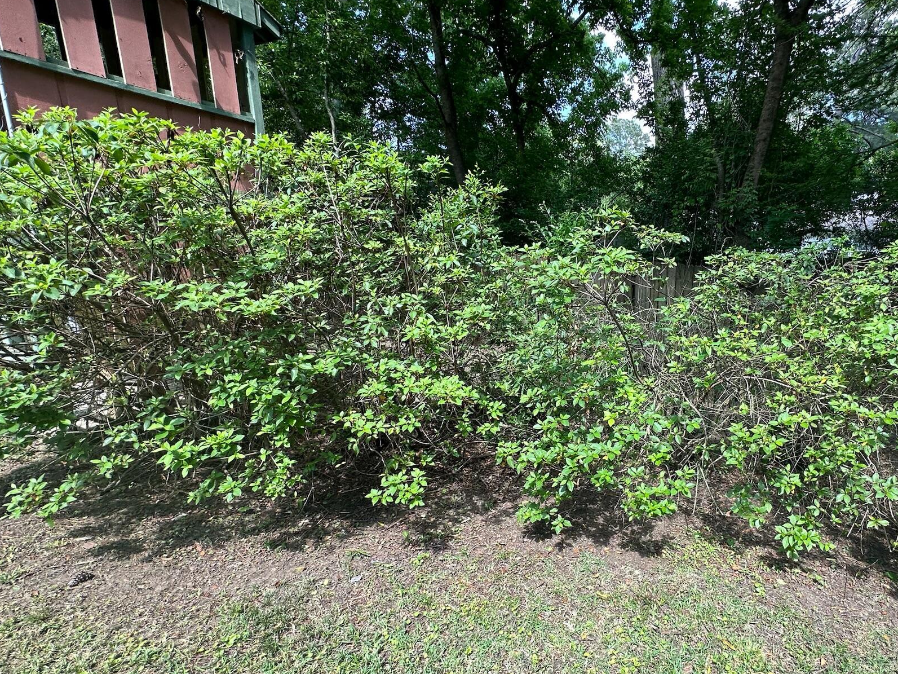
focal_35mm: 18
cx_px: 562
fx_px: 467
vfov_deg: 71.2
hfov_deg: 86.0
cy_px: 389
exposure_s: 1/230
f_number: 2.2
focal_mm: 2.22
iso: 40
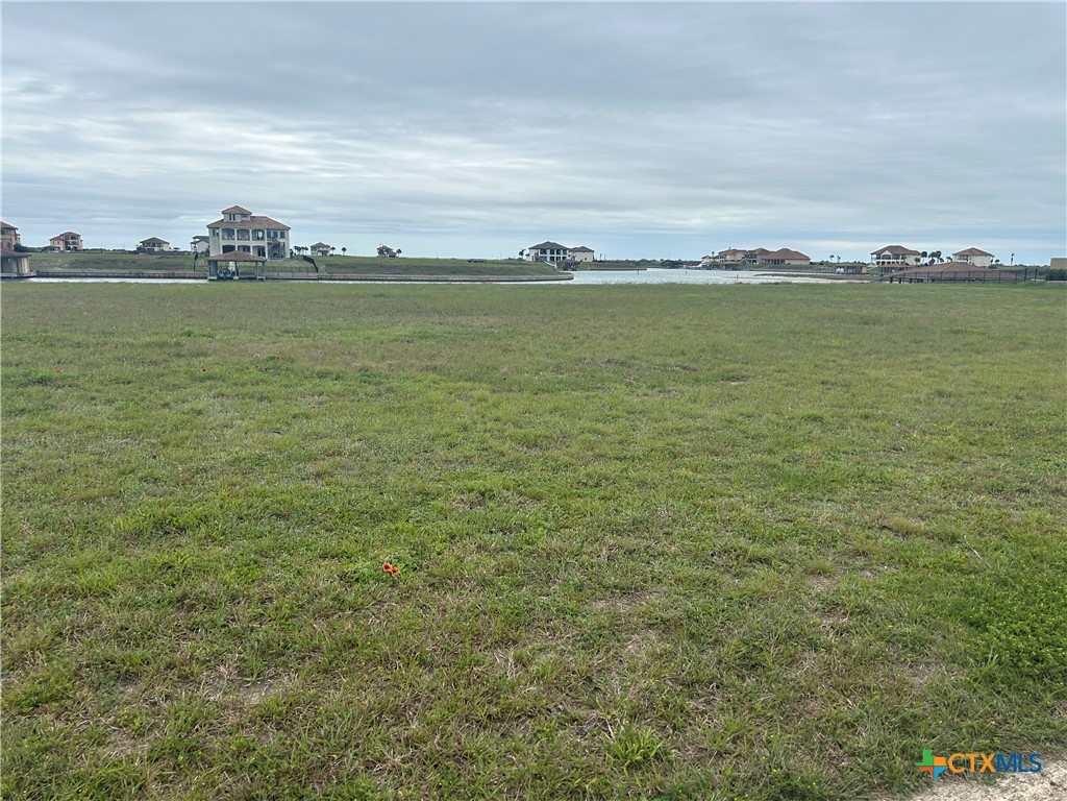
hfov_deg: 67.3
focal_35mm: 26
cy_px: 400
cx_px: 534
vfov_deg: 53.1
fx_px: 801
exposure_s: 1/5587
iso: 50
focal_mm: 5.7
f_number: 1.5
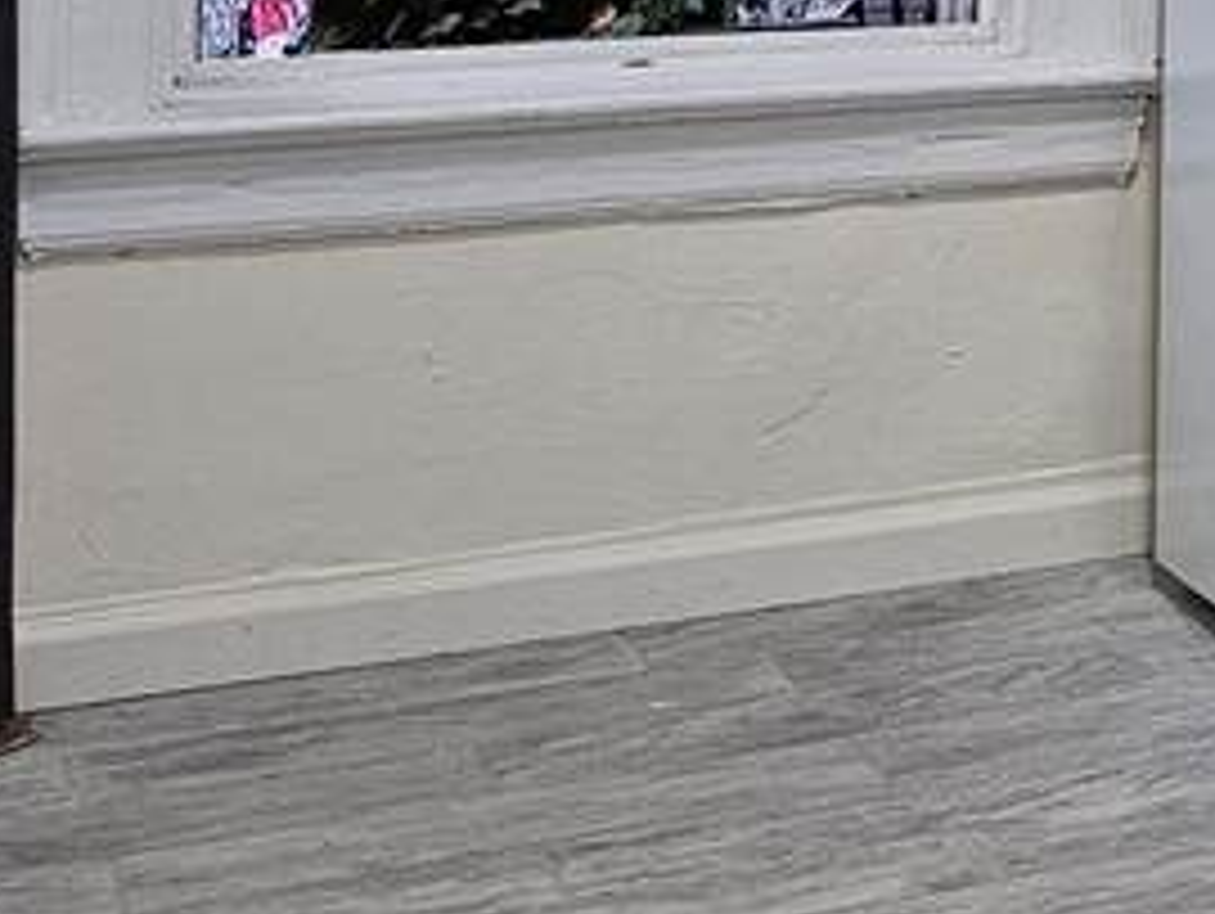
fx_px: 3829
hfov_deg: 14.6
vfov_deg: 13.2
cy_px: -234
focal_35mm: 109
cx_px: 2484
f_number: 1.7
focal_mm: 6.3
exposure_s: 1/120
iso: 500
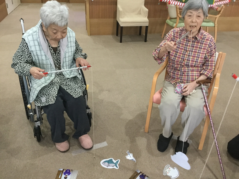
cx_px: 120
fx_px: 214
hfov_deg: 58.4
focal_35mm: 31
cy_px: 90
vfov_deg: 45.4
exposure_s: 1/30
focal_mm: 3.3
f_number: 2.4
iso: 160
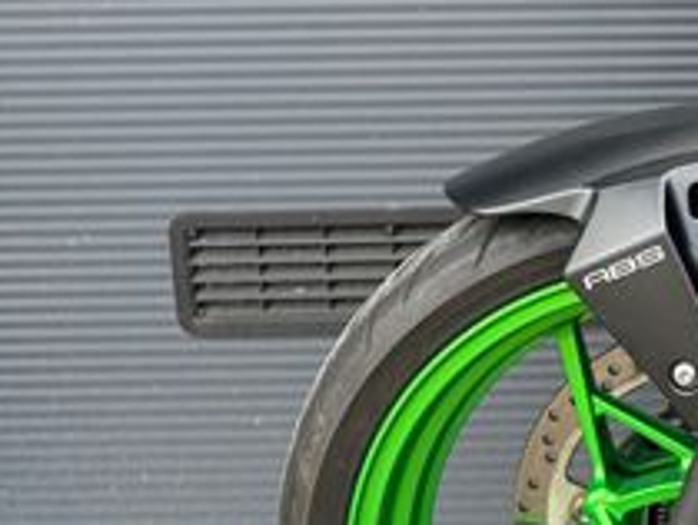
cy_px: 86
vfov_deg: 19.9
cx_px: 1030
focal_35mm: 73
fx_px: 1474
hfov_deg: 22.3
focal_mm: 6.86
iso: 80
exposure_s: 1/318
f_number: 1.78
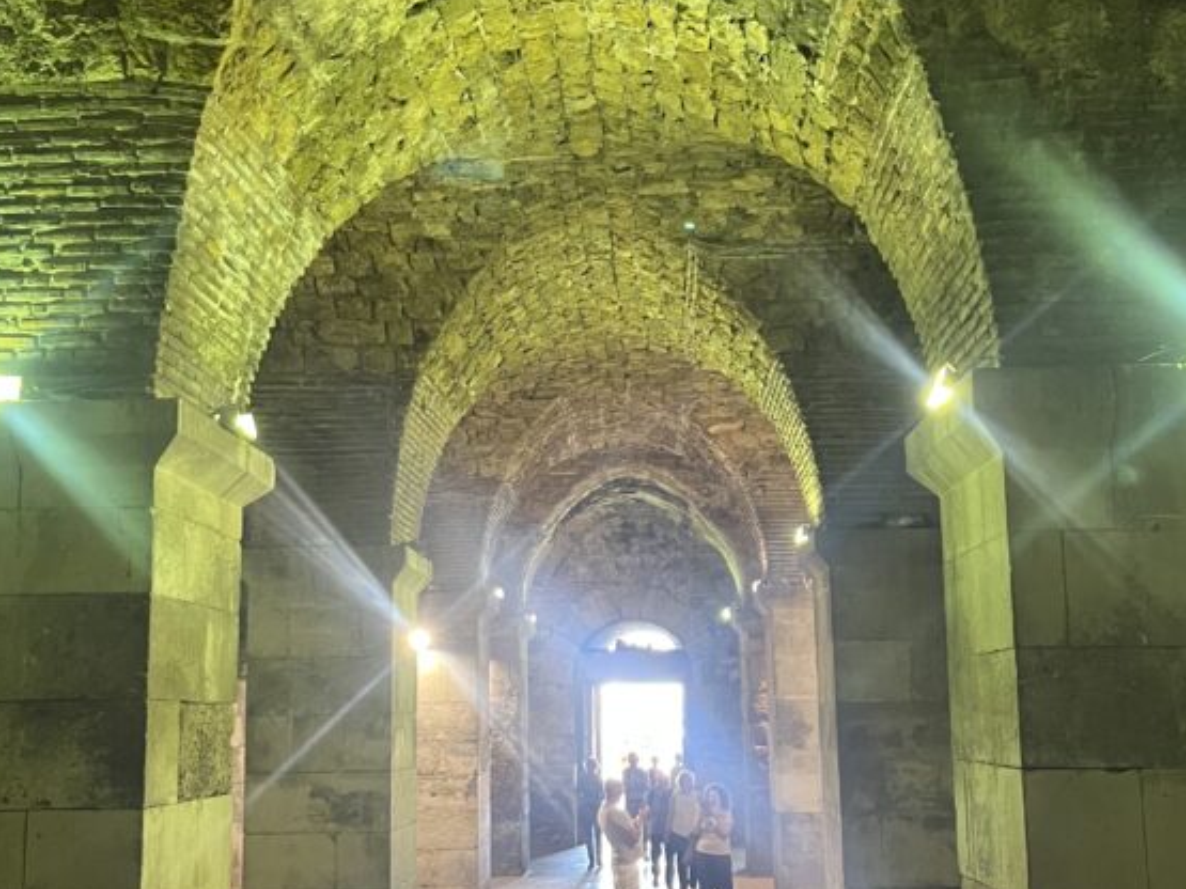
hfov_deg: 51.3
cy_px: 506
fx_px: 1233
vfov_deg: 39.6
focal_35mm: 36
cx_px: 536
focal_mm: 5.1
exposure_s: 1/33
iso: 400
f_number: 1.6
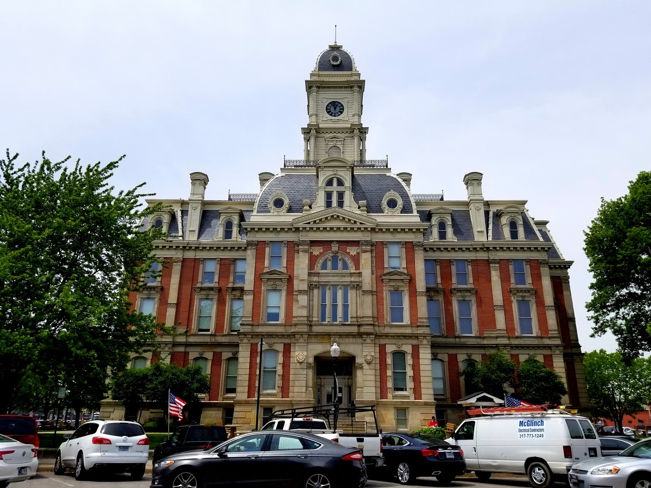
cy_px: 244
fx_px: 489
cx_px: 326
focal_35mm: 26
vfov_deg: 53.1
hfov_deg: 67.3
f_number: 1.7
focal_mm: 4.25
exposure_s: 1/3864
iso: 50
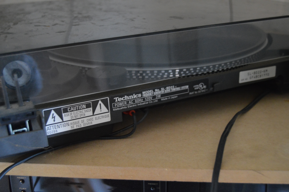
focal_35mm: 48
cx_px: 144
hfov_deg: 41.1
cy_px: 96
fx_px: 385
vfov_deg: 28.0
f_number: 4.5
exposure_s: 1/10
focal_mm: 32
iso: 3200
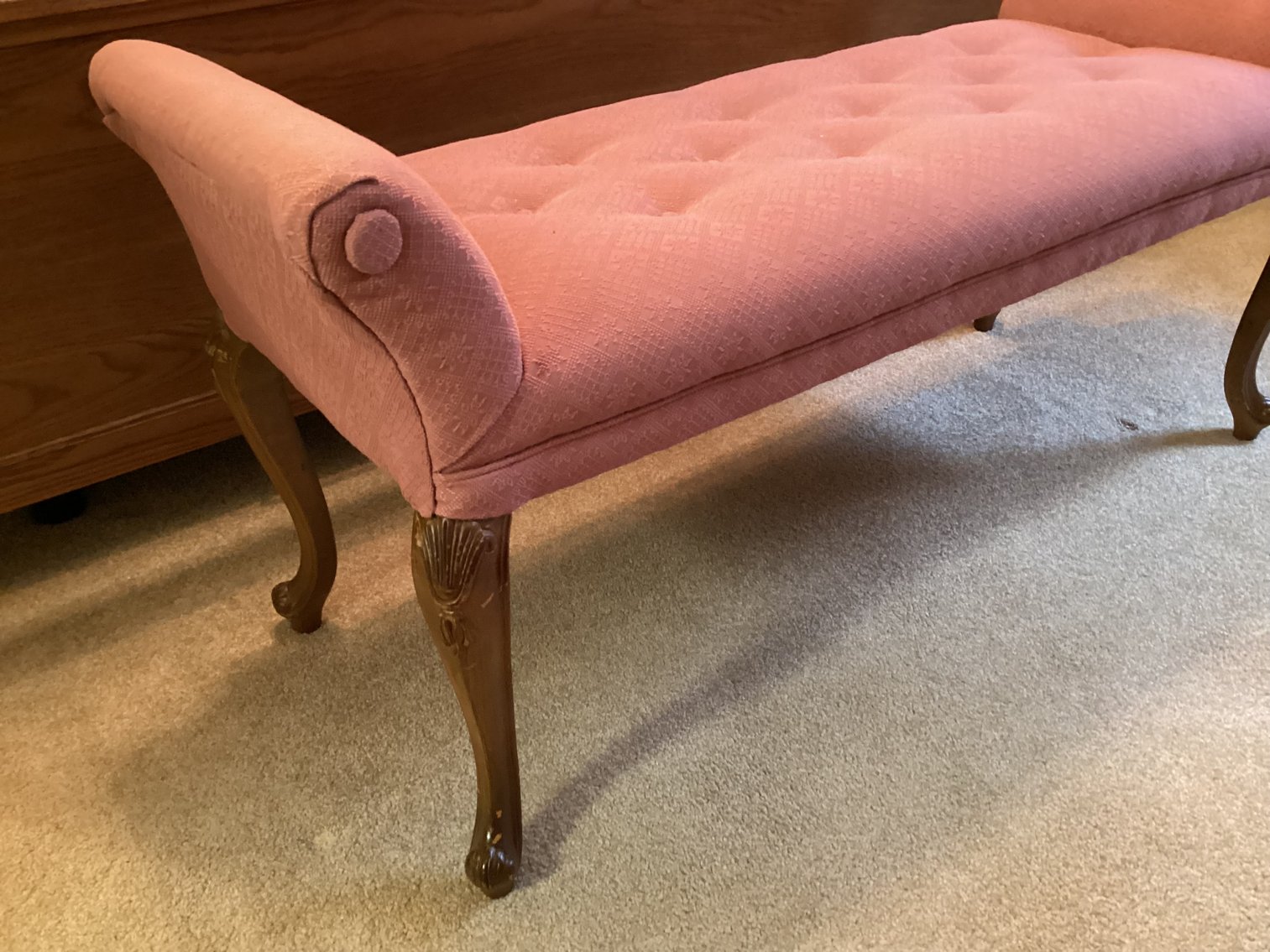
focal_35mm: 31
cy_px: 476
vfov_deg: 45.4
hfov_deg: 58.3
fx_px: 1137
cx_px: 635
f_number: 2.4
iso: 400
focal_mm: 3.3
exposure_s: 1/30
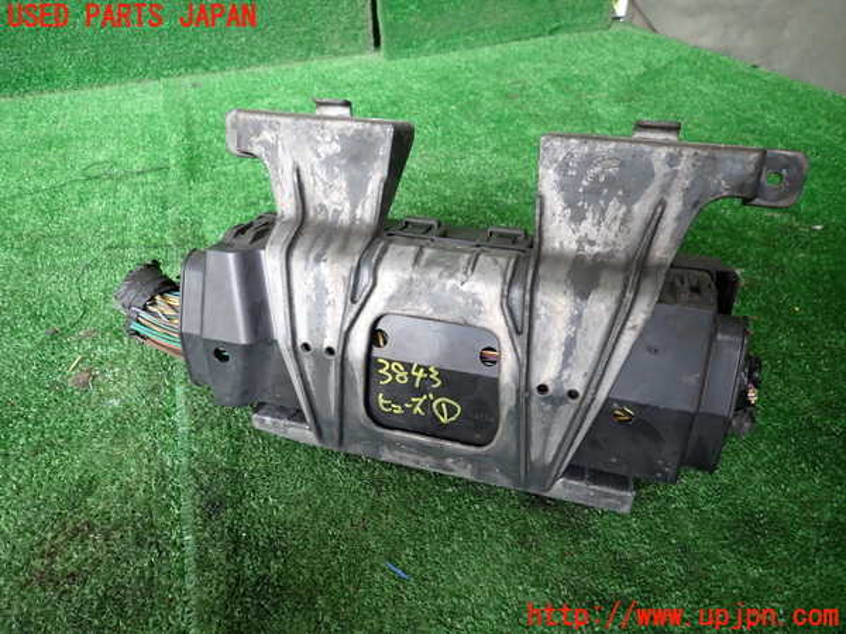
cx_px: 423
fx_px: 611
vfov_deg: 54.9
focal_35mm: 25
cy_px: 317
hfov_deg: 69.4
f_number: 2
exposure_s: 1/80
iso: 200
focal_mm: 4.5
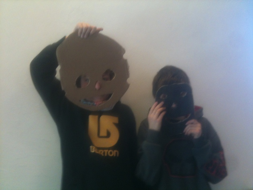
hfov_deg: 52.6
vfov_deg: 40.7
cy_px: 95
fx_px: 256
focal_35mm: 35
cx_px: 126
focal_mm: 3.85
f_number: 2.8
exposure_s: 1/15
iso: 80
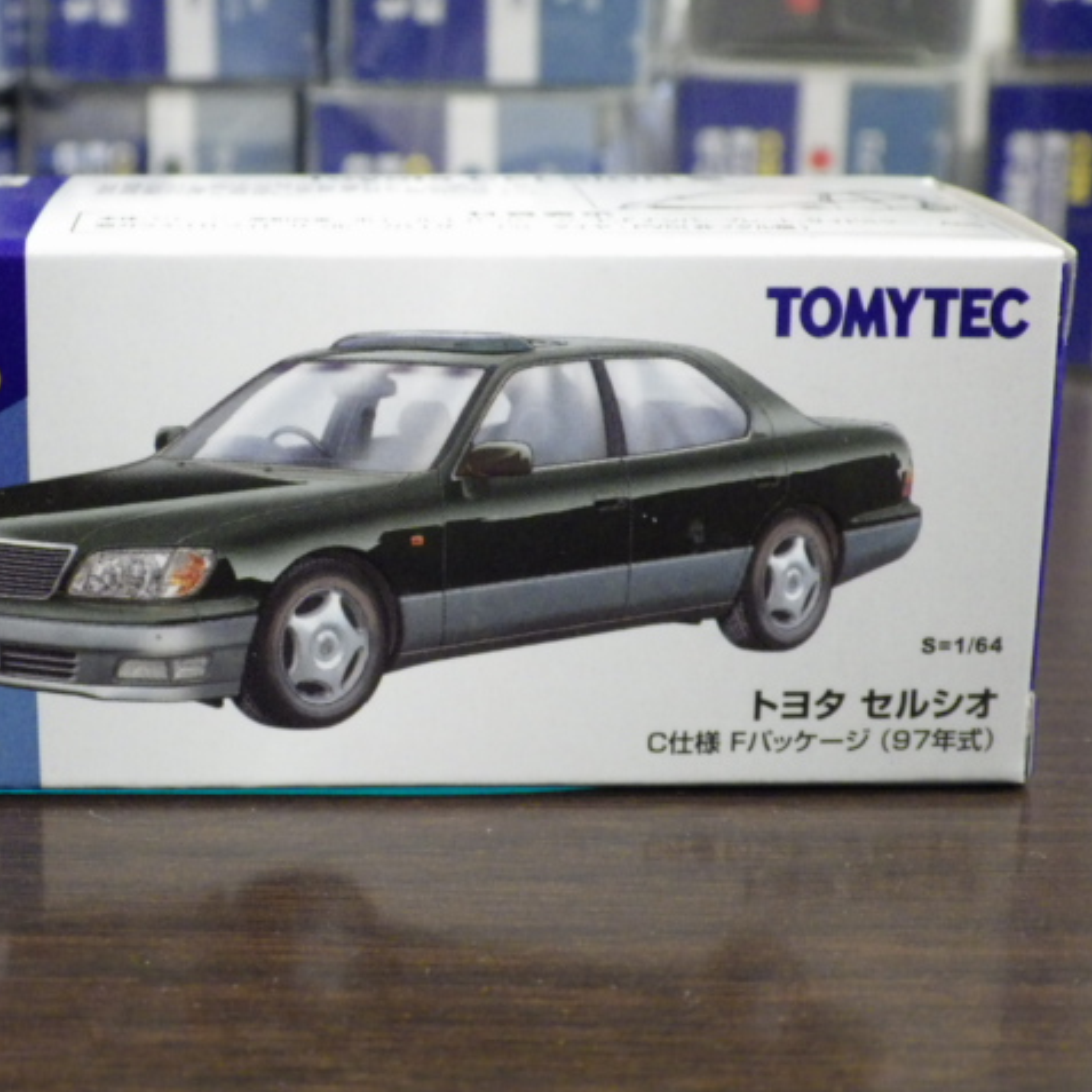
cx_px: 366
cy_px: 547
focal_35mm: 70
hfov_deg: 24.5
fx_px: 2498
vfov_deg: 24.7
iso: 800
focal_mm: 10.7
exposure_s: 1/25
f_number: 4
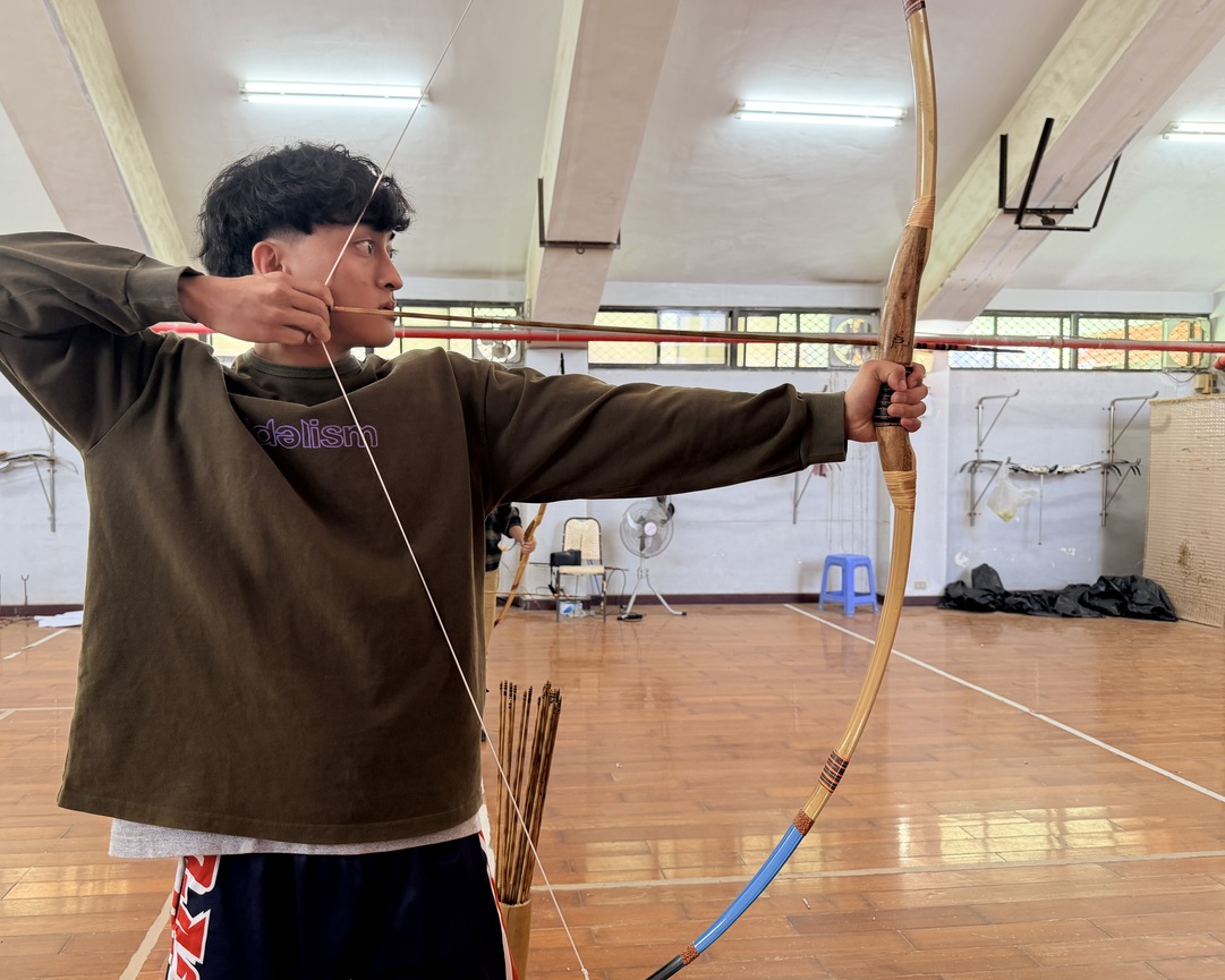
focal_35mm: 26
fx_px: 943
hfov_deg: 65.9
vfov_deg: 54.9
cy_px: 477
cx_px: 552
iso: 160
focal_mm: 6.76
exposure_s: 1/60
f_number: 1.78
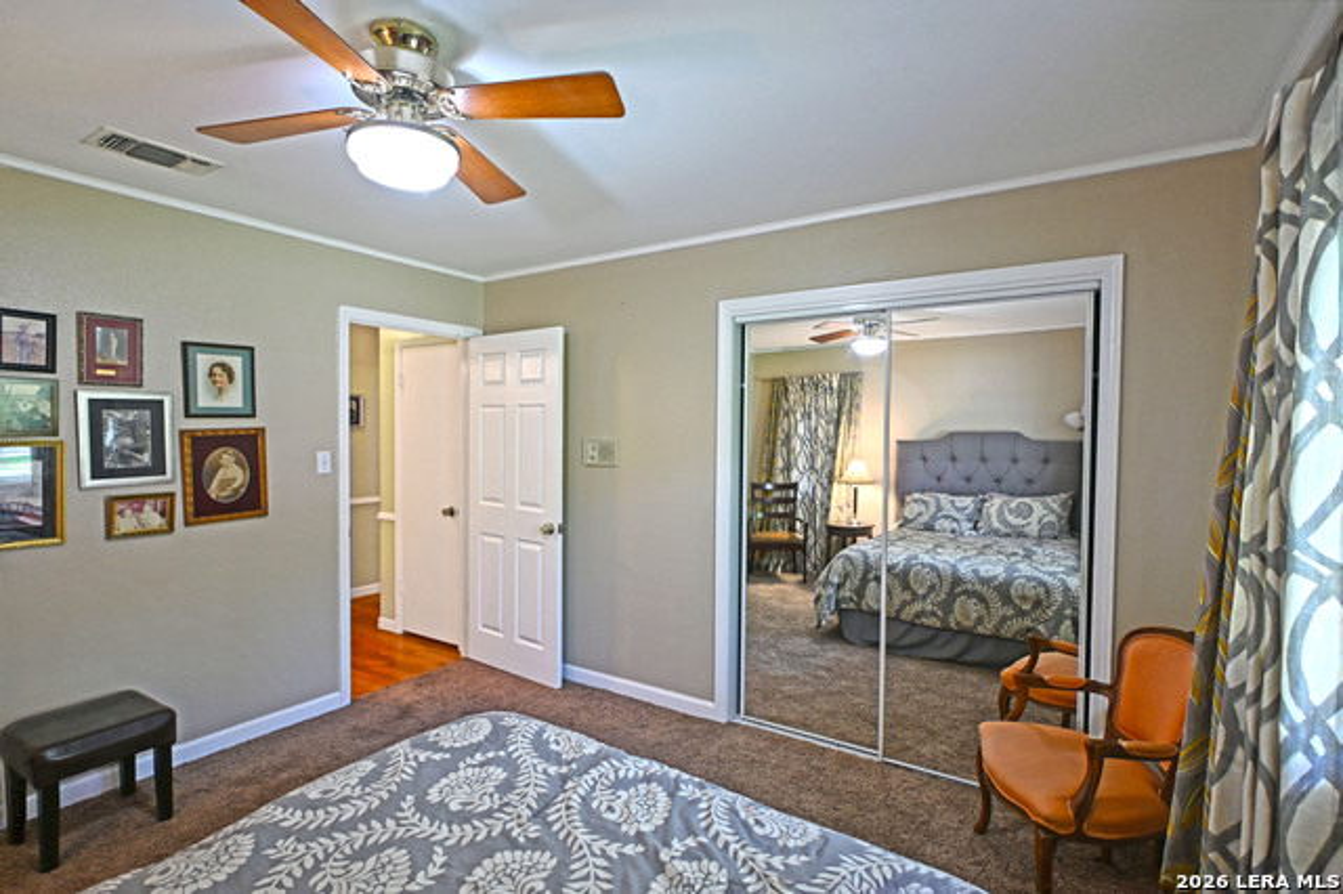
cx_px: 672
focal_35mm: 18
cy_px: 447
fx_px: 671
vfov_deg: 67.3
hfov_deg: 90.0
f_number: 3.5
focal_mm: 12
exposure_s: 1/20
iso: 280
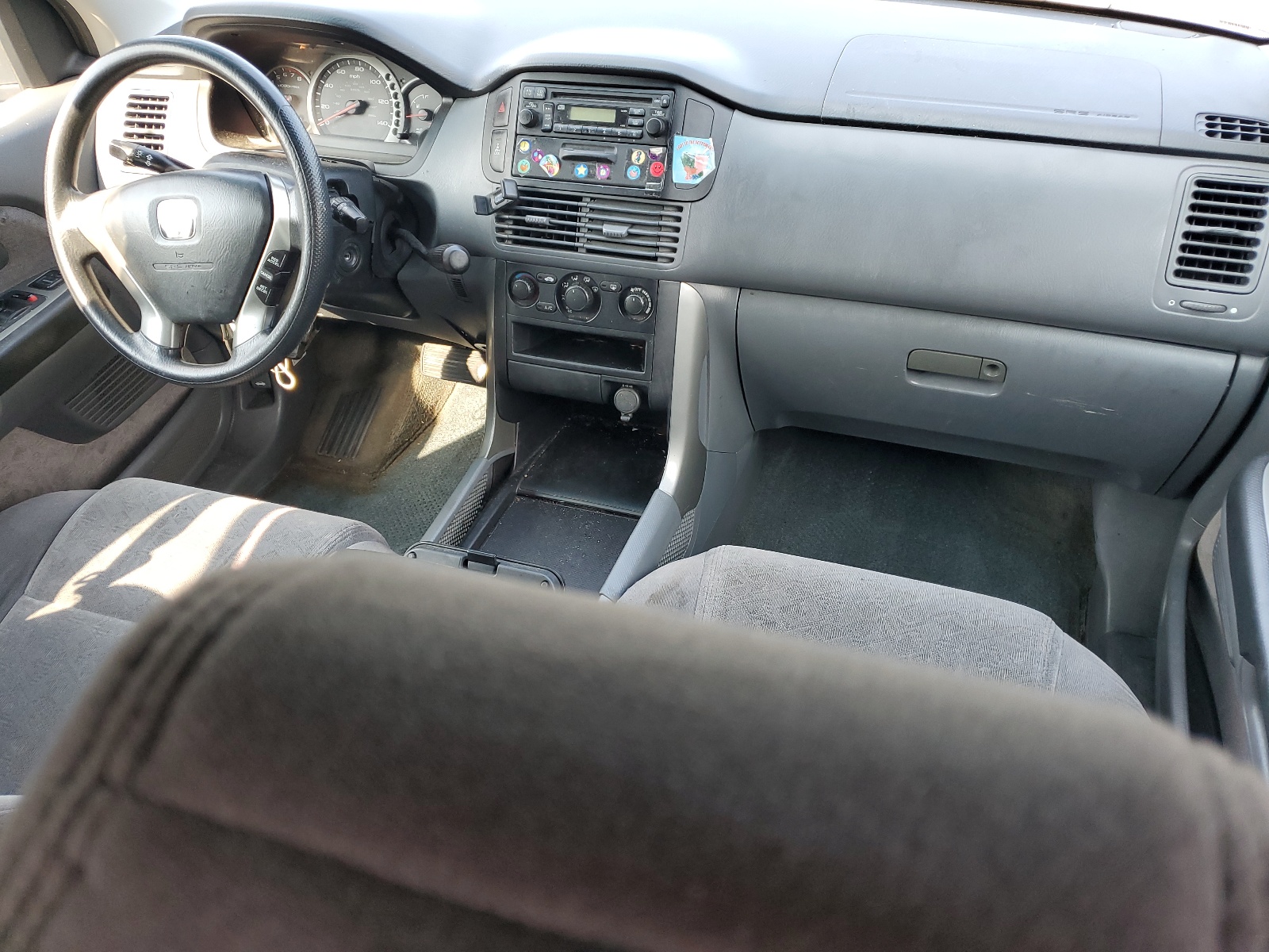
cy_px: 476
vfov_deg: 53.1
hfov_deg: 67.3
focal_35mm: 26
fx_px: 953
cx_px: 634
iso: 69
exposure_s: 1/120
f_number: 1.5
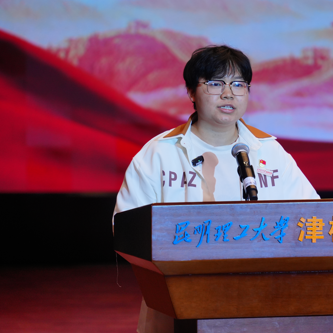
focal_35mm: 256
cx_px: 240
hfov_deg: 6.8
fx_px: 2786
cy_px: 166
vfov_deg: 6.8
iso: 1600
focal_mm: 200
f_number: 5.6
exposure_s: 1/160
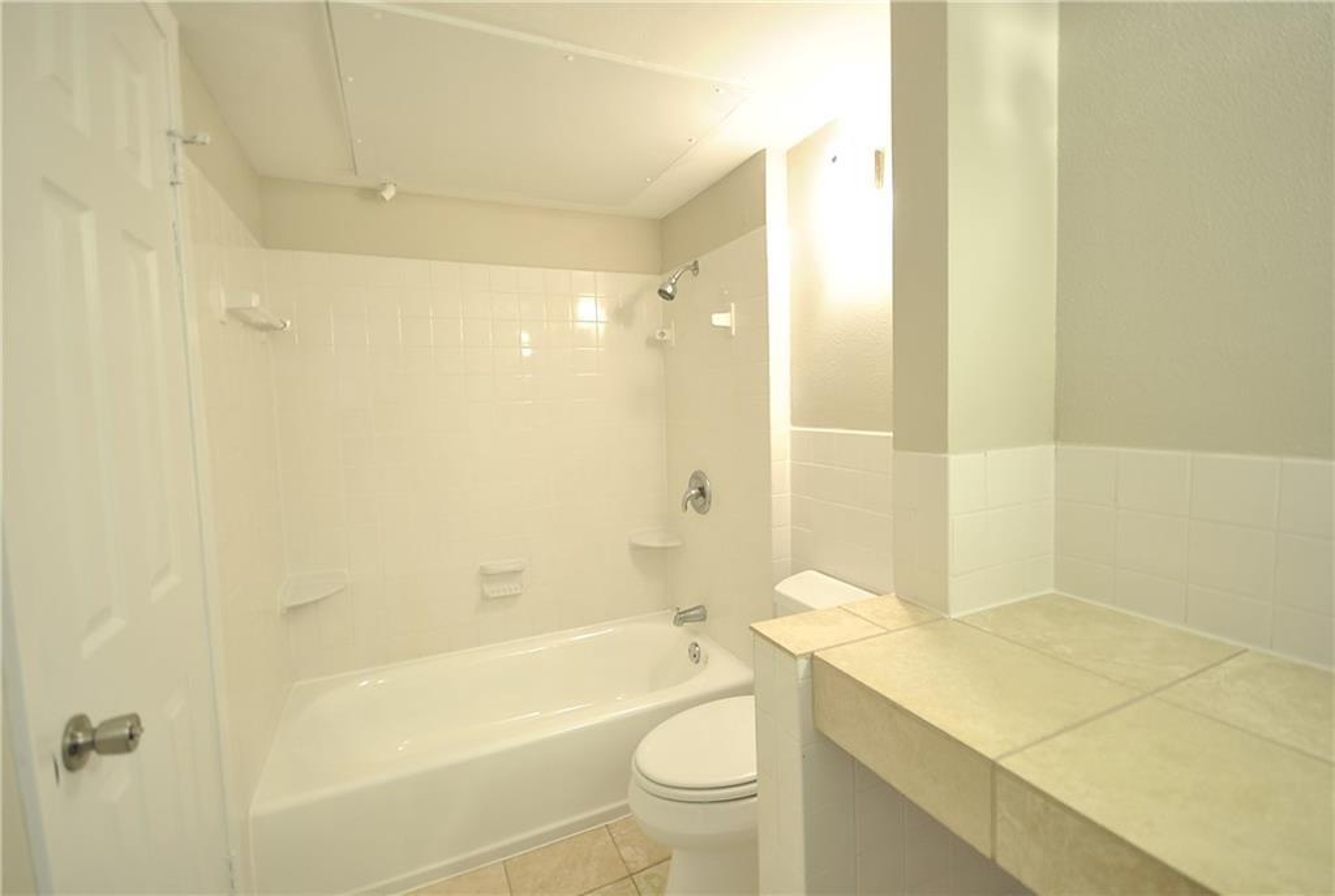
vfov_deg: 77.6
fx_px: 557
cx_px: 668
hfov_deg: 100.3
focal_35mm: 15
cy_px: 448
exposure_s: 1/2
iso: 200
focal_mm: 10
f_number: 5
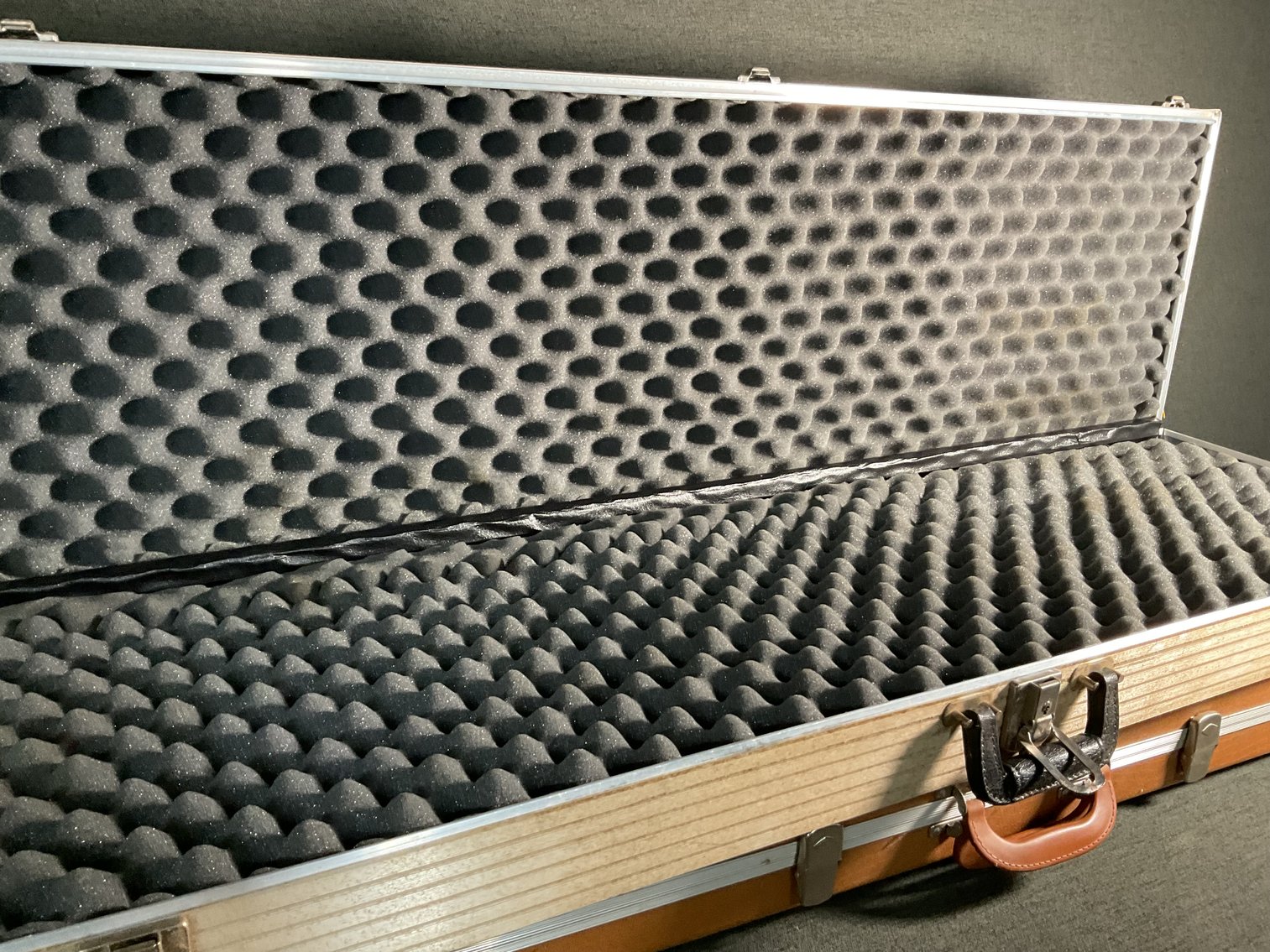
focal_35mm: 29
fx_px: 1064
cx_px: 635
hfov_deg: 61.7
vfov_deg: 48.2
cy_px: 476
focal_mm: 3
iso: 160
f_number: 1.8
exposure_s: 1/60
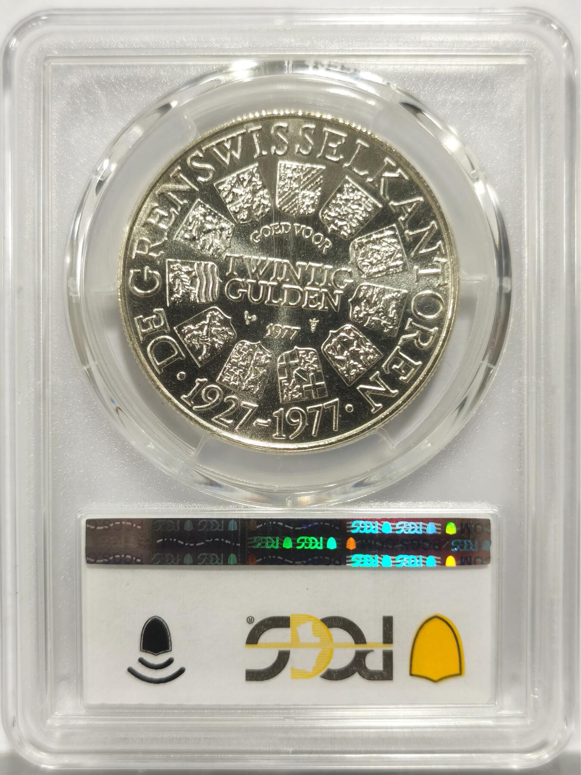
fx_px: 1208
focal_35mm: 54
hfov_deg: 27.0
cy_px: 388
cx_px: 290
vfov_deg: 35.5
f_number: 16
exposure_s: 1/100
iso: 100
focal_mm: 5.56
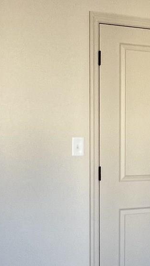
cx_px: 195
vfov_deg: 36.0
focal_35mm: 58
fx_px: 411
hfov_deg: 19.2
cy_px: 148
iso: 160
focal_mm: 1.57
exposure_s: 1/60
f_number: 1.8
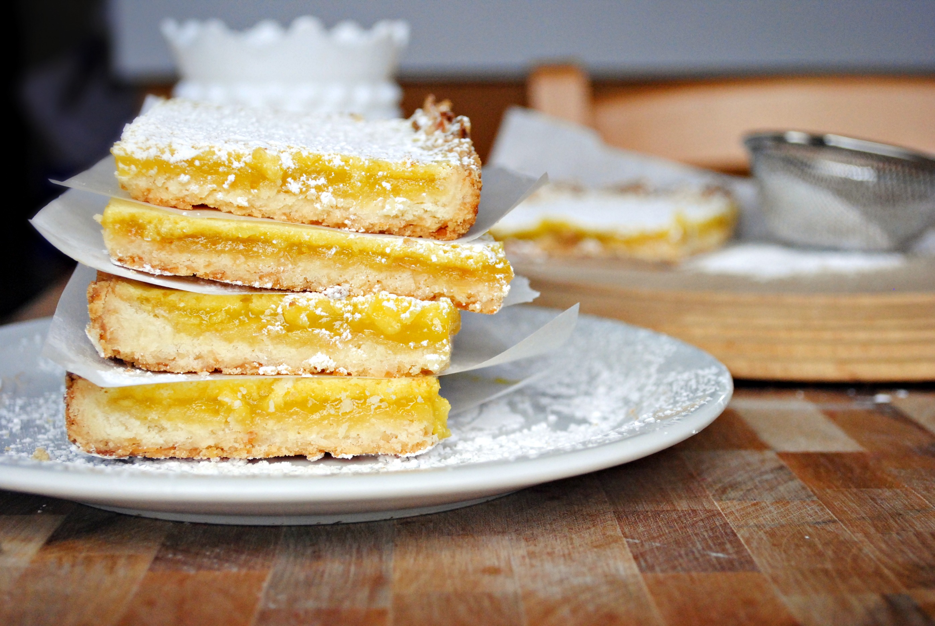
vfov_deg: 23.9
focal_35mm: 57
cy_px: 313
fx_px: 1482
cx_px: 468
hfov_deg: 35.0
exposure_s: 1/200
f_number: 5.6
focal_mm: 38
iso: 800
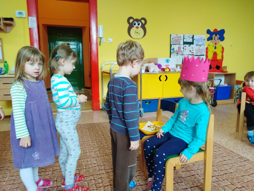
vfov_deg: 53.1
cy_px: 96
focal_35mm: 26
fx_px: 191
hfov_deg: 67.3
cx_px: 127
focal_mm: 3.46
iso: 156
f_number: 2.2
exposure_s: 1/33.3
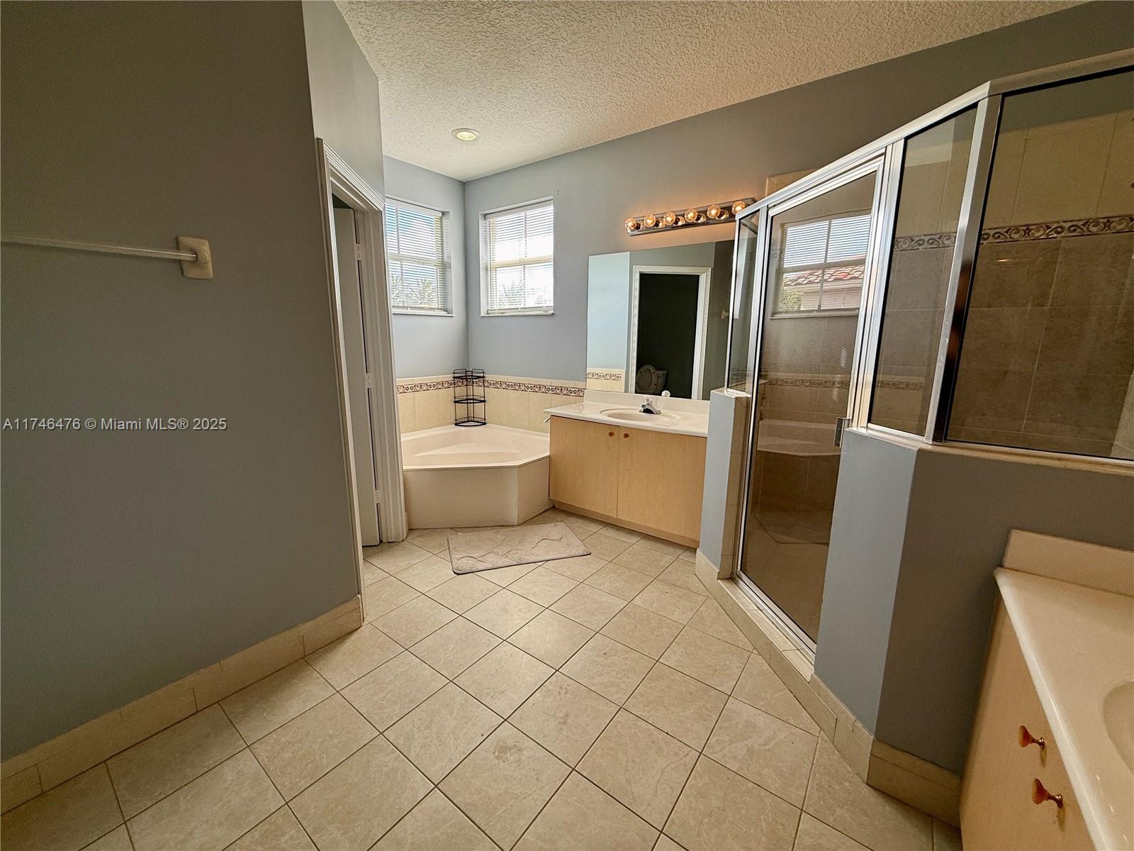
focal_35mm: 14
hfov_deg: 102.1
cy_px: 426
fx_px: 459
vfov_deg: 85.7
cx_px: 567
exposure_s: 1/120
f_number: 2.2
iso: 64
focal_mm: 2.22
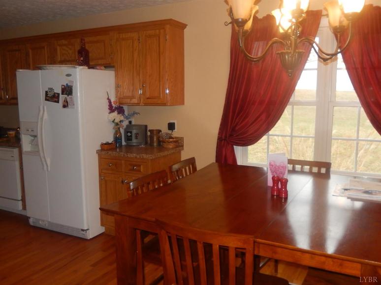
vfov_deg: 44.1
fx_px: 352
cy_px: 142
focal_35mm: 32
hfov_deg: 56.8
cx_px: 190
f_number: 3.8
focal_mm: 5.7
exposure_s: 1/30
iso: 320
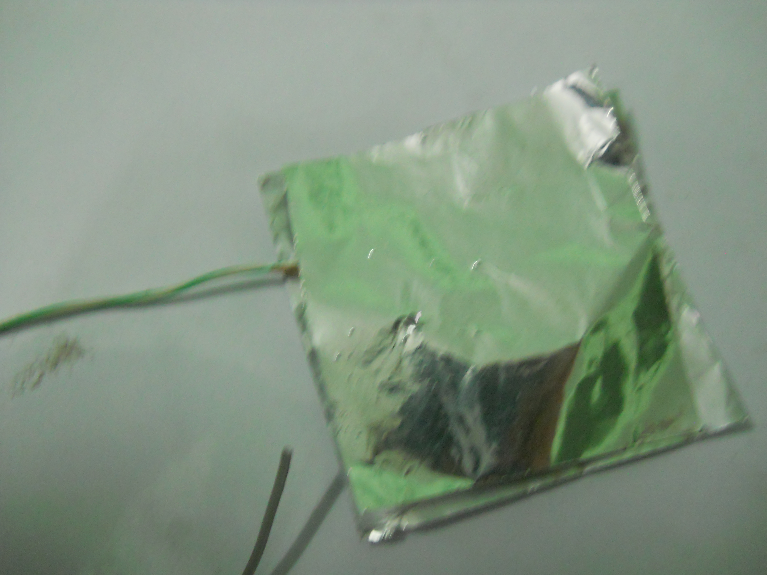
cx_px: 384
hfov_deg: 45.8
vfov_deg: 35.1
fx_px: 908
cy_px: 288
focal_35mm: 41
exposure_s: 1/15
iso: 400
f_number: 3.1
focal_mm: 6.72
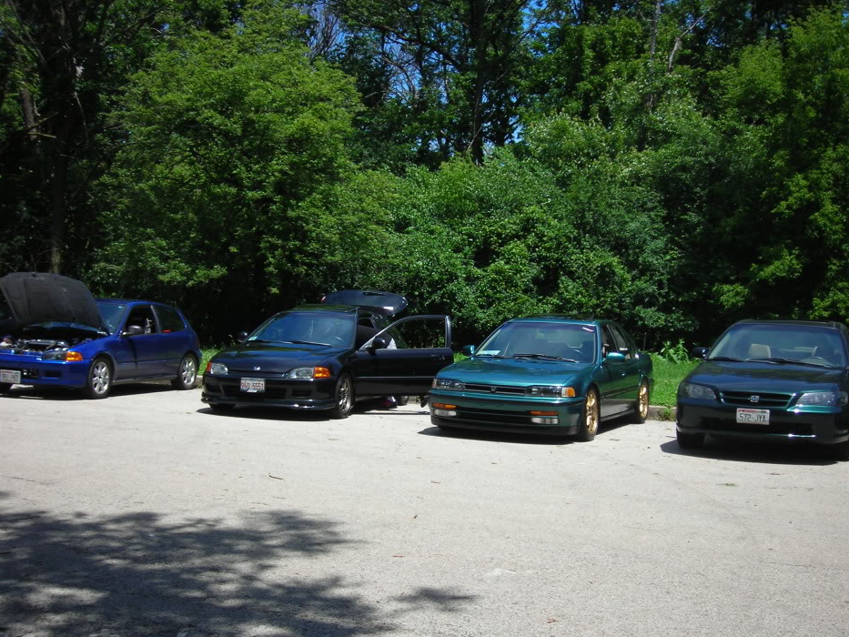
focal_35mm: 45
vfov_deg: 32.2
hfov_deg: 42.1
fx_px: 1104
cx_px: 431
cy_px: 334
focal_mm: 6.8
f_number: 6.6
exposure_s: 1/156
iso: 50
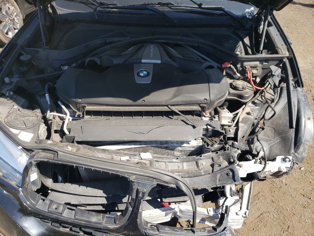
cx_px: 157
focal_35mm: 26
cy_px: 118
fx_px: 236
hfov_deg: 67.3
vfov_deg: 53.1
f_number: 1.5
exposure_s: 1/1111
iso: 50
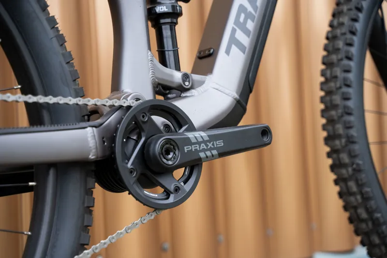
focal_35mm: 75
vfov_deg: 18.2
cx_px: 194
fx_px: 806
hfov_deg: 27.0
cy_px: 129
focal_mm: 75
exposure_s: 1/2500
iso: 1250
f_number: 4
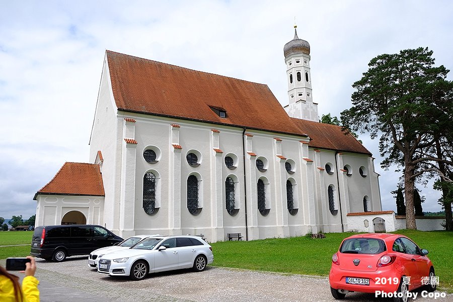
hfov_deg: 67.4
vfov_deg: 47.9
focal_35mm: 27
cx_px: 226
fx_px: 340
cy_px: 151
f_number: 2.8
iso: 200
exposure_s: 1/4000
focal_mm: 18
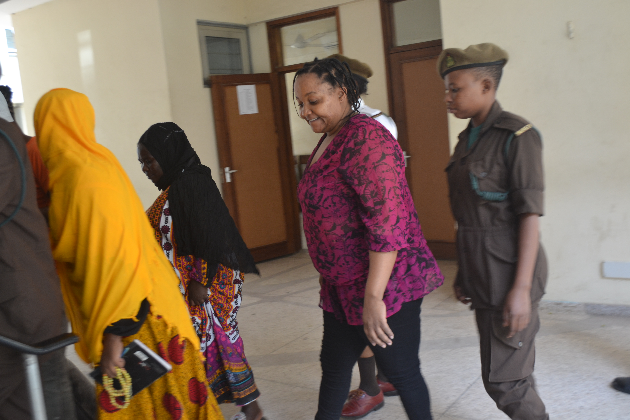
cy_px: 210
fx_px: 630
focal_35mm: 36
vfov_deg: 36.9
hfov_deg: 53.1
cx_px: 315
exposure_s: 1/40
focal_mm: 24
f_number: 4
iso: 400
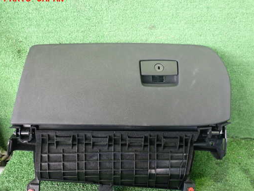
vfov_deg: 40.7
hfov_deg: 52.6
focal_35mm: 35
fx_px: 257
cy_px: 103
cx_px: 122
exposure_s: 1/30
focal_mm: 5.4
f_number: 2.3
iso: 500
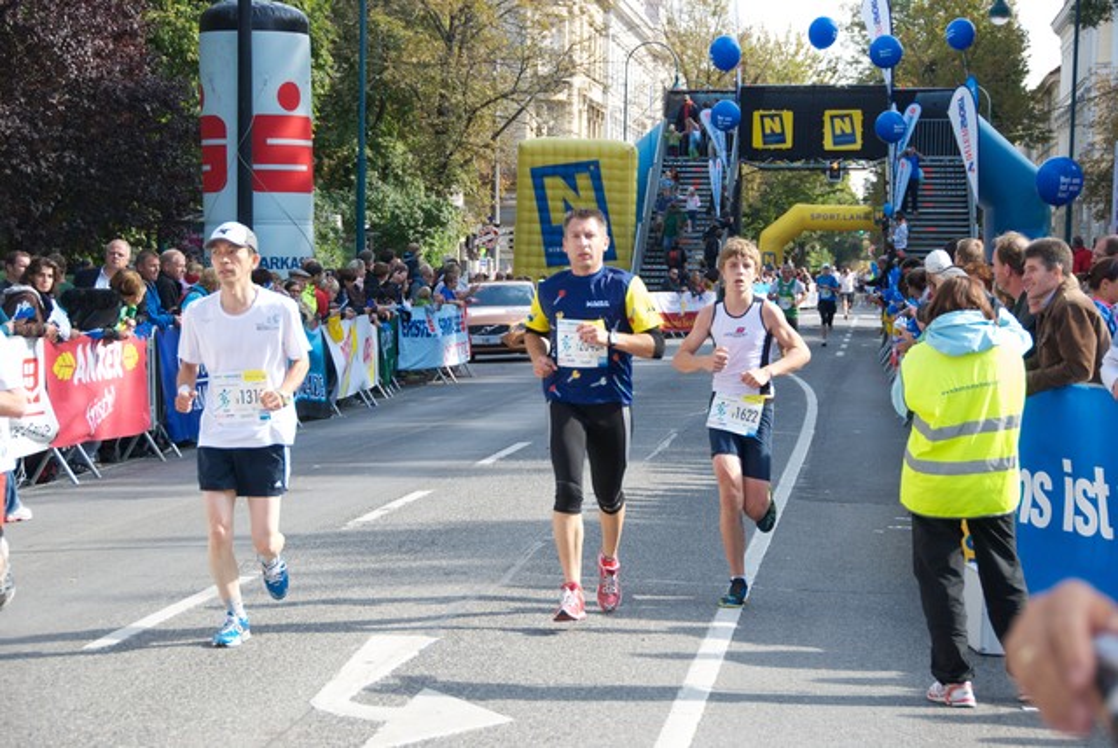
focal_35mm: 105
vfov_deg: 13.1
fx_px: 3264
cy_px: 374
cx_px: 559
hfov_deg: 19.4
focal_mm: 70
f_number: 5
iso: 400
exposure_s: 1/500
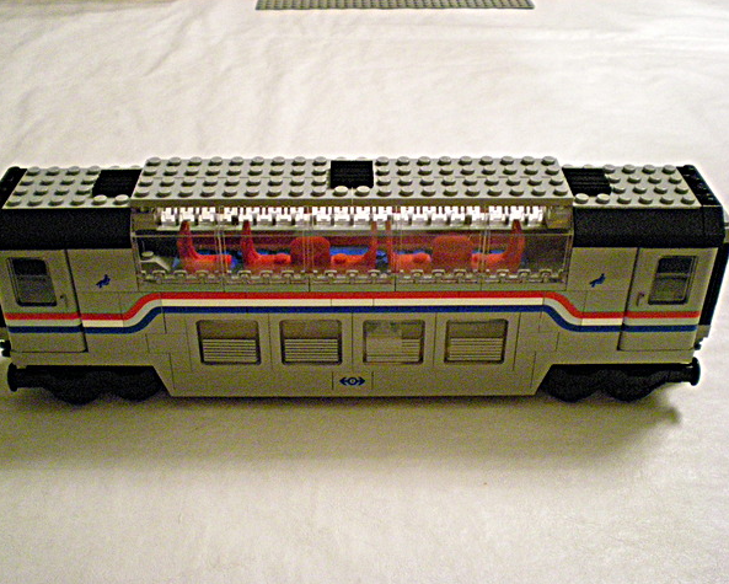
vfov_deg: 37.4
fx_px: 863
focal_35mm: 40
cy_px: 290
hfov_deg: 45.7
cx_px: 339
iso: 800
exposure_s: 1/32.1
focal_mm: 6.3
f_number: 3.1
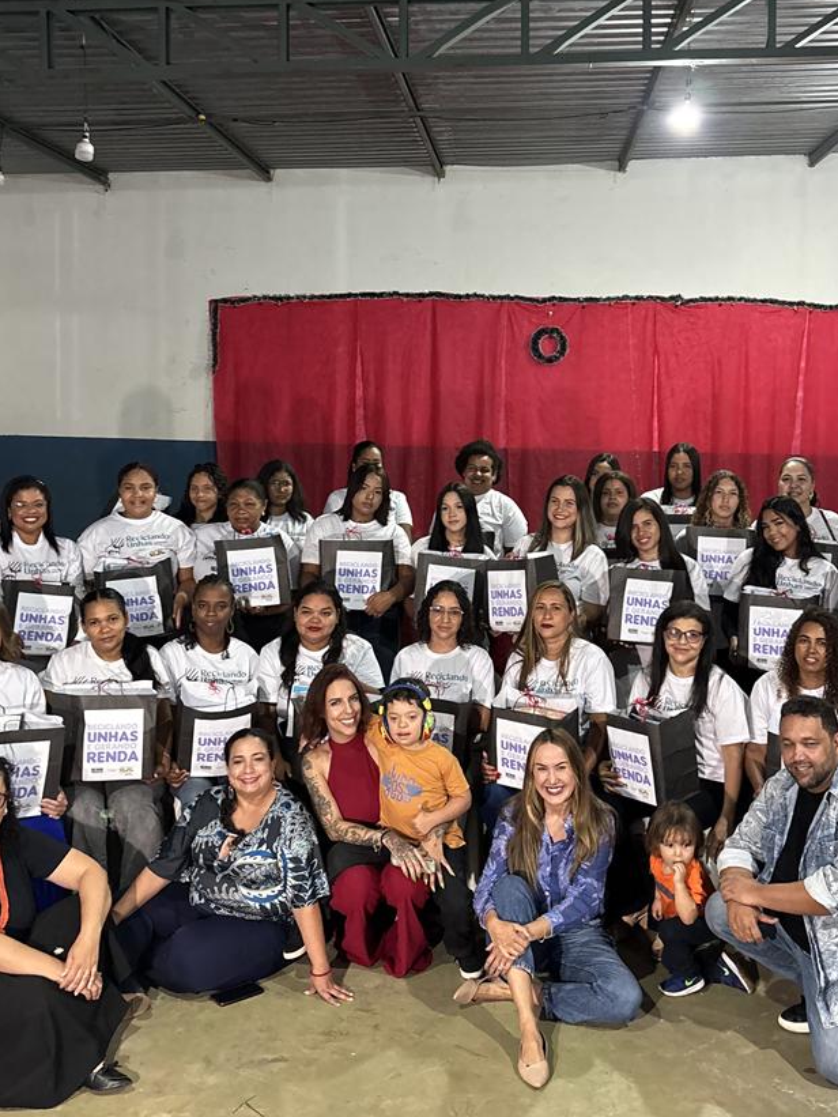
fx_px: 1226
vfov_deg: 48.8
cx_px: 480
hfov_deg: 37.7
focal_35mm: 38
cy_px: 475
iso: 400
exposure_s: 1/40
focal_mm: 5.96
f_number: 1.6
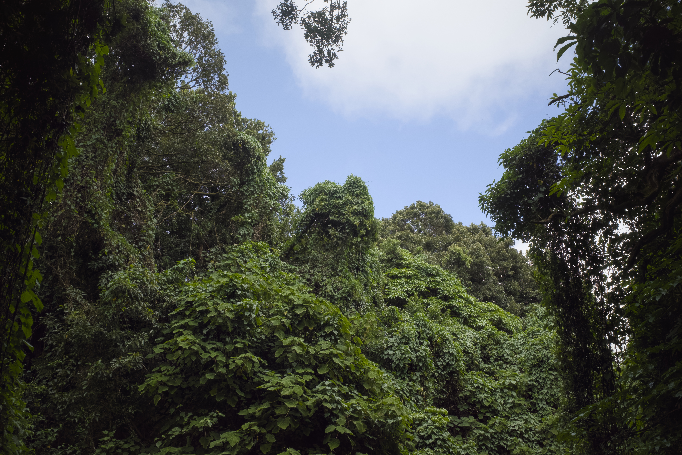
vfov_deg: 46.4
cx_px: 341
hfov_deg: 65.5
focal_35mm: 28
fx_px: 530
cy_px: 228
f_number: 8
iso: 200
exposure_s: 1/200
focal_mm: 18.3
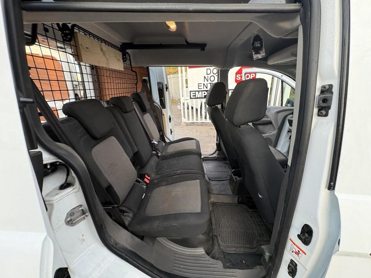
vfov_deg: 85.7
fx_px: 150
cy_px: 139
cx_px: 186
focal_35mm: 14
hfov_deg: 102.1
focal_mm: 2.22
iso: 125
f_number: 2.2
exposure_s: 1/99
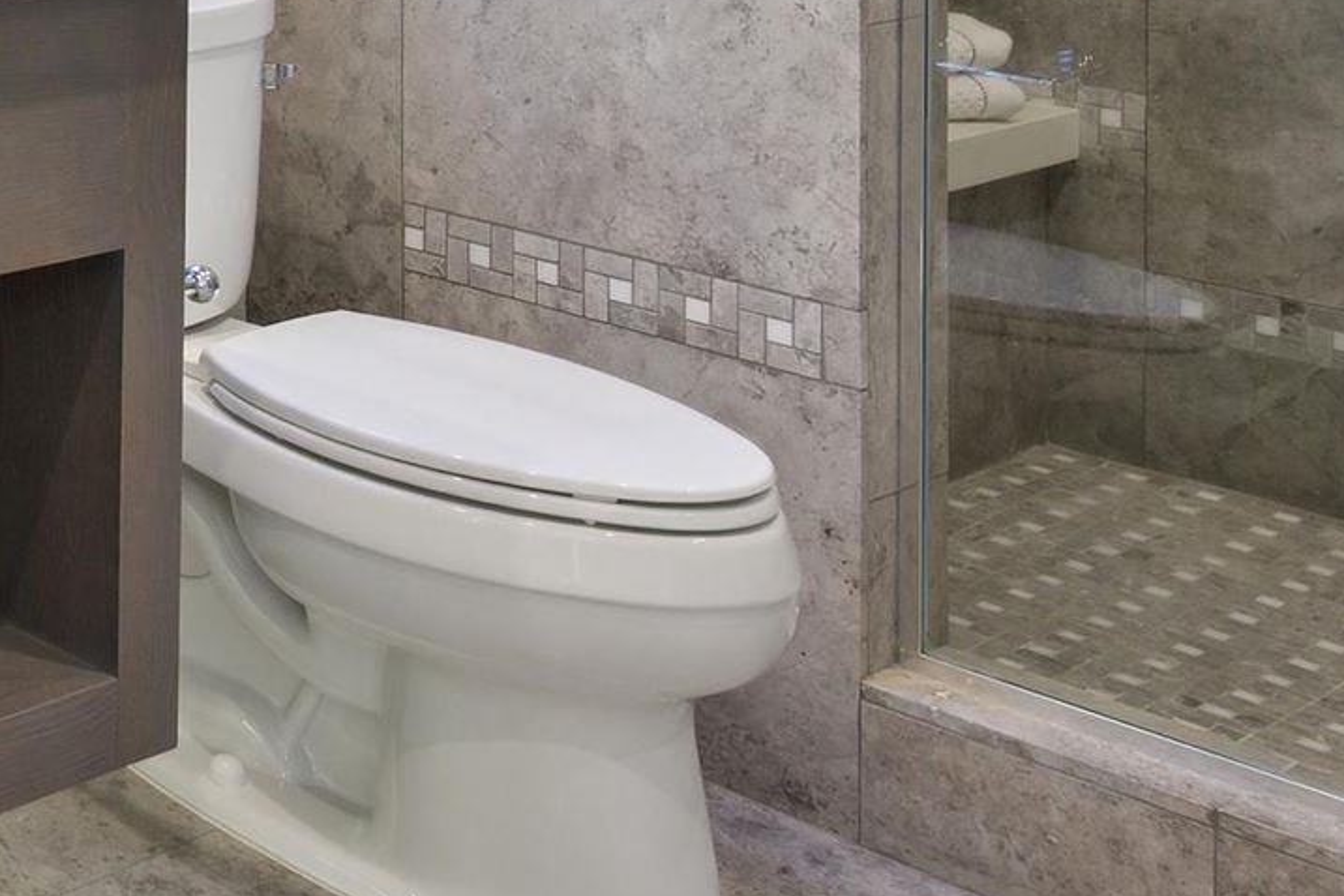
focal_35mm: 60
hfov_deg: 23.9
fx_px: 2240
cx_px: -825
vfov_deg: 20.2
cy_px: -356
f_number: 9
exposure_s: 1/20
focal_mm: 14
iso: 400
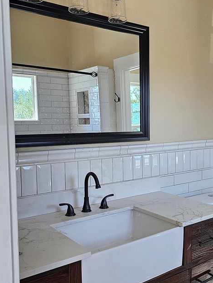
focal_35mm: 38
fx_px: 312
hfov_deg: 37.3
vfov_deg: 49.0
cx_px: 142
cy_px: 149
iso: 160
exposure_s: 1/207
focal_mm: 6.3
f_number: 1.7
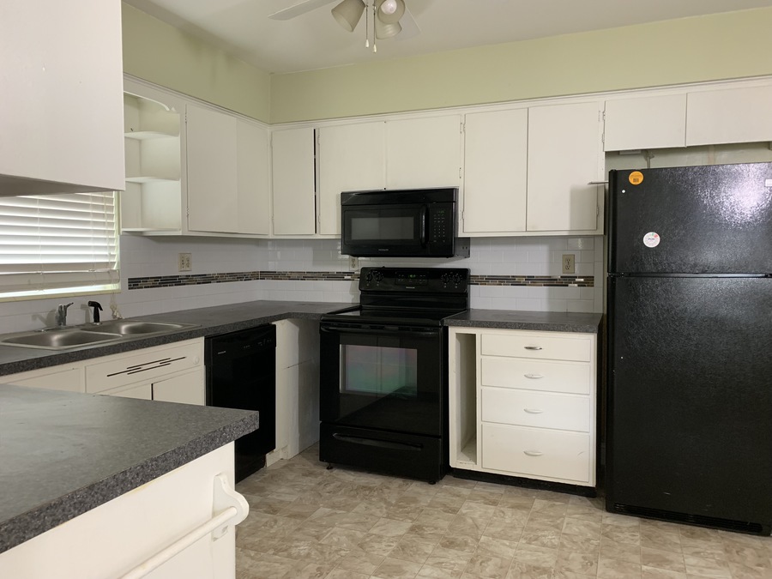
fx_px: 580
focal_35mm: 26
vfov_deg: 53.1
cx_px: 386
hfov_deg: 67.3
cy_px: 290
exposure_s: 1/60
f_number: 1.8
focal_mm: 4.25
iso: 160
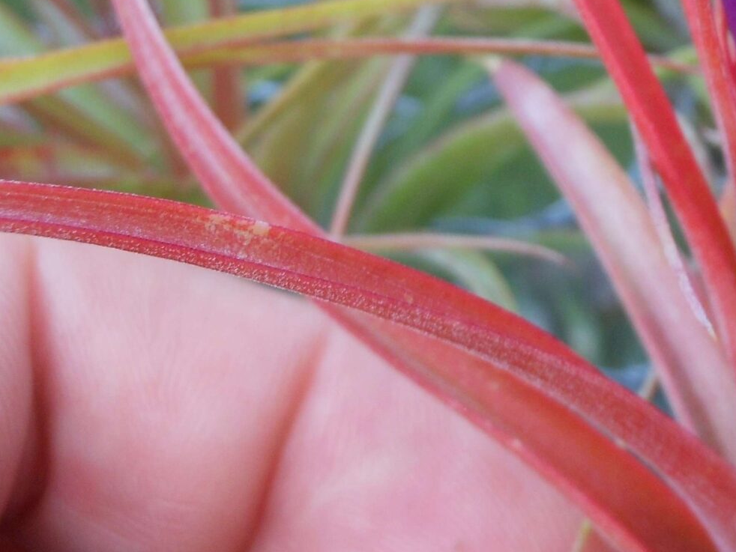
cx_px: 720
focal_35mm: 86
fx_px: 1829
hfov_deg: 22.0
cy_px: 13
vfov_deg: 16.8
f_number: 4
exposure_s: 1/200
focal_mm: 5.9
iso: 80
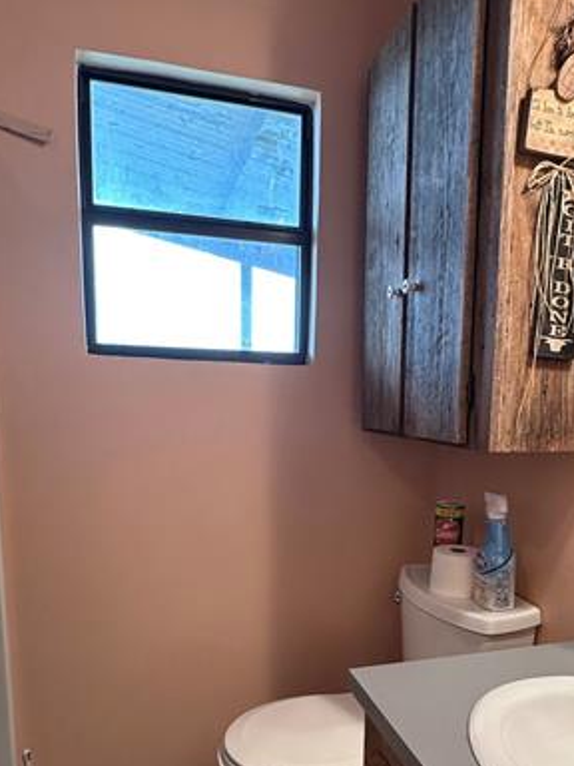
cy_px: 493
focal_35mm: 28
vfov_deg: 62.3
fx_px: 619
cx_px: 341
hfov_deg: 49.5
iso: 160
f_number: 2.2
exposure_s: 1/60
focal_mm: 2.22
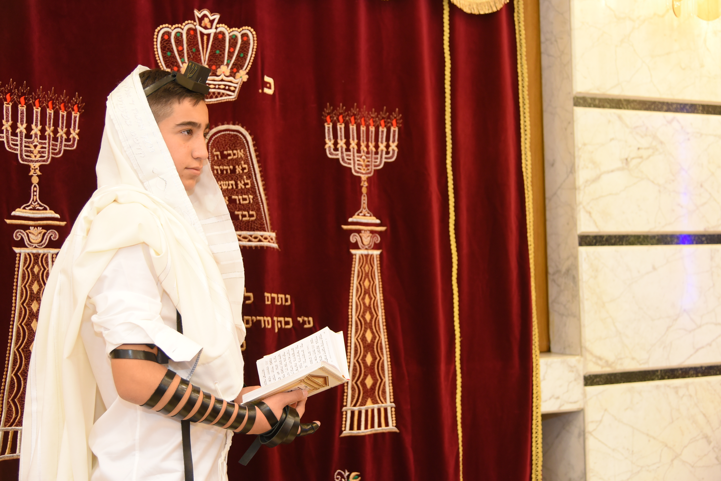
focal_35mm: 46
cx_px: 360
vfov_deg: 29.3
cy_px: 240
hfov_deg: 42.7
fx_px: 922
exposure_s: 1/125
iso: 1250
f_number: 4
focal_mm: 46
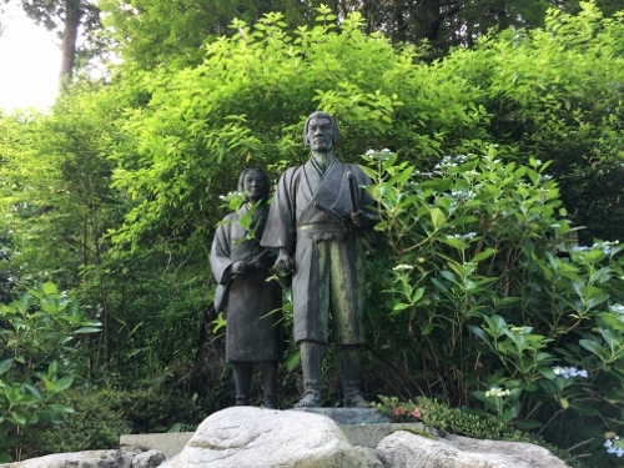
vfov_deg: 48.2
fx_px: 523
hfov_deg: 61.7
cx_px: 312
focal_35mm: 29
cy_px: 234
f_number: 2.2
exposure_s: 1/40
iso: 32
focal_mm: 4.15
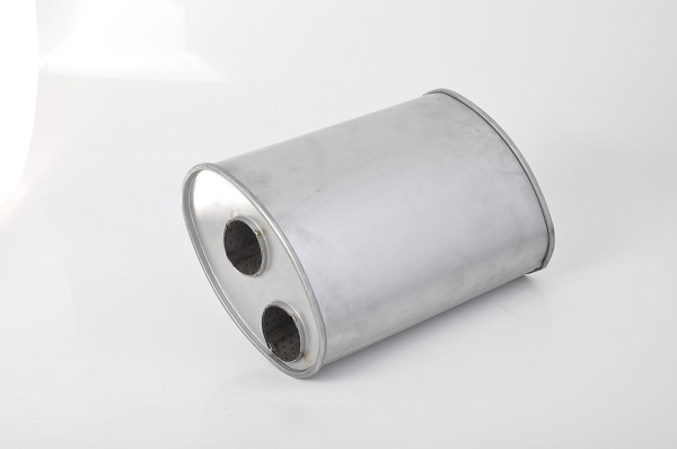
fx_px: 1408
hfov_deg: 27.0
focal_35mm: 75
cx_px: 338
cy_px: 224
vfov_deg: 18.1
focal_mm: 50
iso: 200
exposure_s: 1/160
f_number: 13
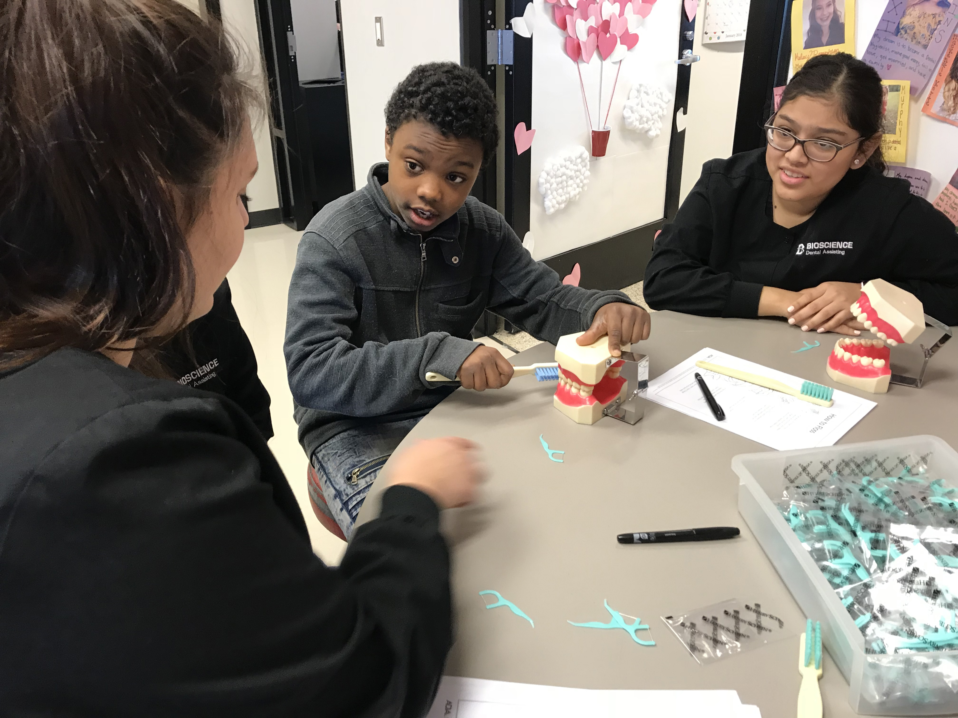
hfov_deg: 63.4
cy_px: 359
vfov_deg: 49.7
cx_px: 479
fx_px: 775
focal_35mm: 28
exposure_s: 1/17
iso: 40
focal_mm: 3.99
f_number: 1.8
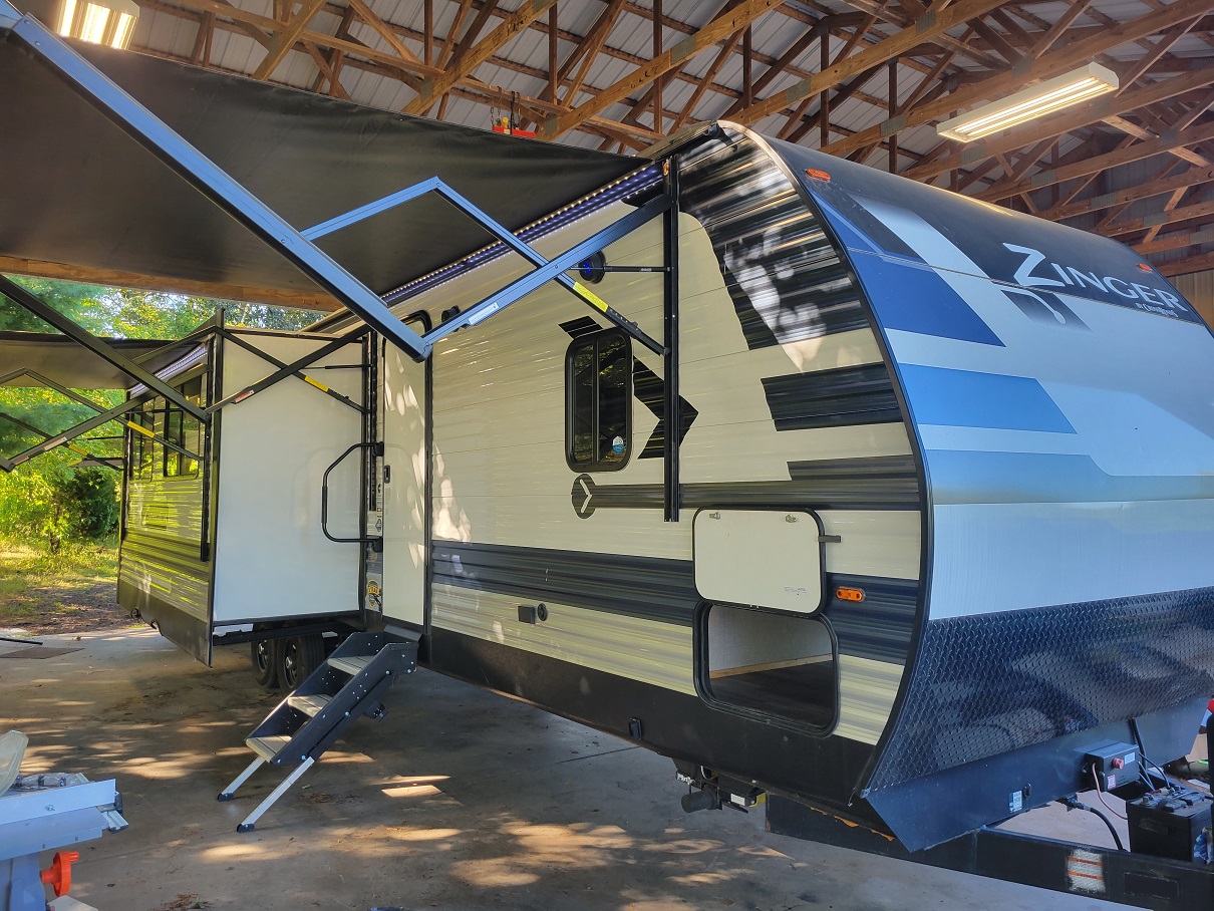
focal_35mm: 26
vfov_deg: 53.1
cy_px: 456
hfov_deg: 67.3
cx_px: 607
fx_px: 912
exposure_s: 1/120
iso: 80
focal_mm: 5.4
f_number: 1.8
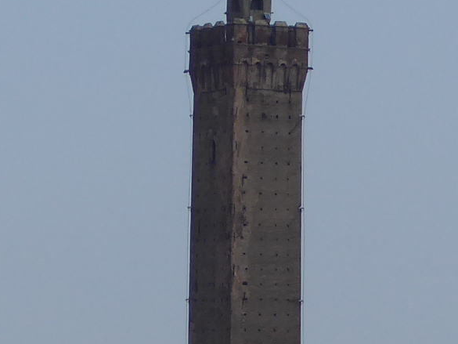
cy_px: 540
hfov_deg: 6.0
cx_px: -294
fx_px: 4341
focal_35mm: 328
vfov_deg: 4.5
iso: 80
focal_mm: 12.5
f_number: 4.5
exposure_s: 1/800
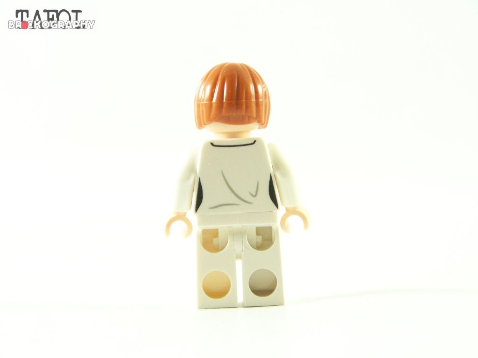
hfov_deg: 16.8
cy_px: 179
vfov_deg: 12.7
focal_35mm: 117
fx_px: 1616
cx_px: 239
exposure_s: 1/60
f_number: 3.6
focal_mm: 19.4
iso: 400
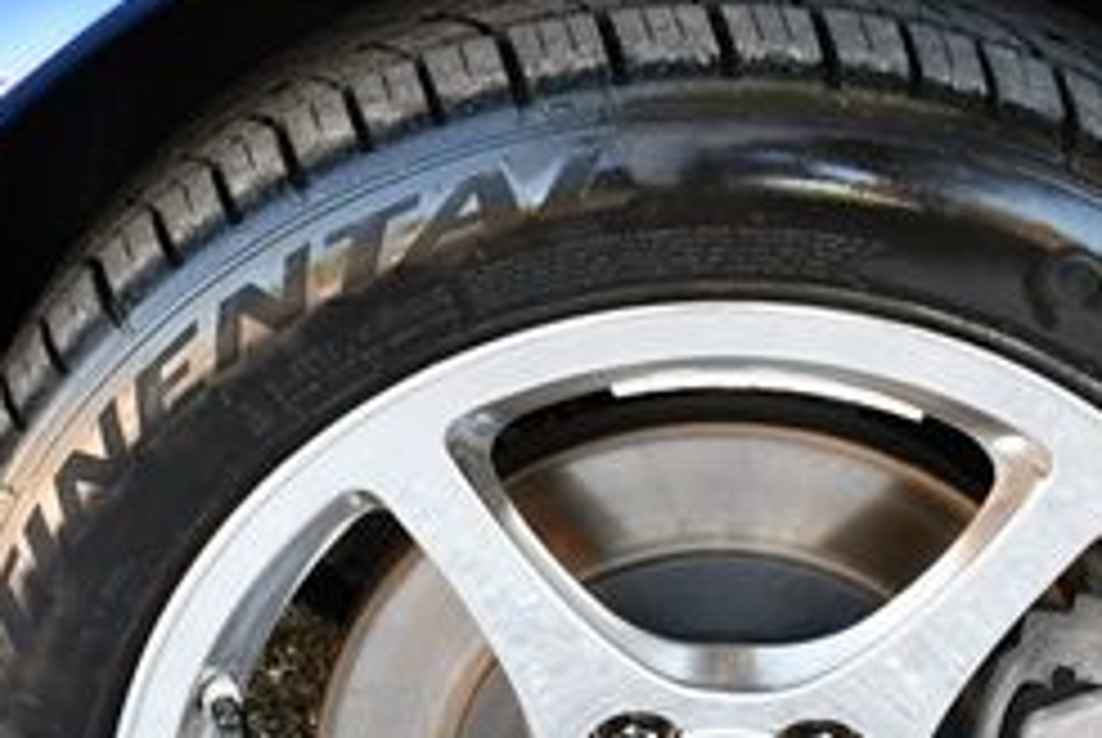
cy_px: 752
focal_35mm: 94
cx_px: 693
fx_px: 2881
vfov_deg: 14.3
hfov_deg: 21.6
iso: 500
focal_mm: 18
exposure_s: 1/250
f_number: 3.5
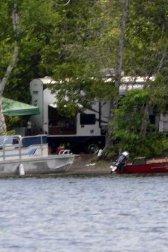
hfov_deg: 2.1
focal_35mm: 649
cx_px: 658
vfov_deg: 3.2
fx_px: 4544
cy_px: -114
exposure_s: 1/200
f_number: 9
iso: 100
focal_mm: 66
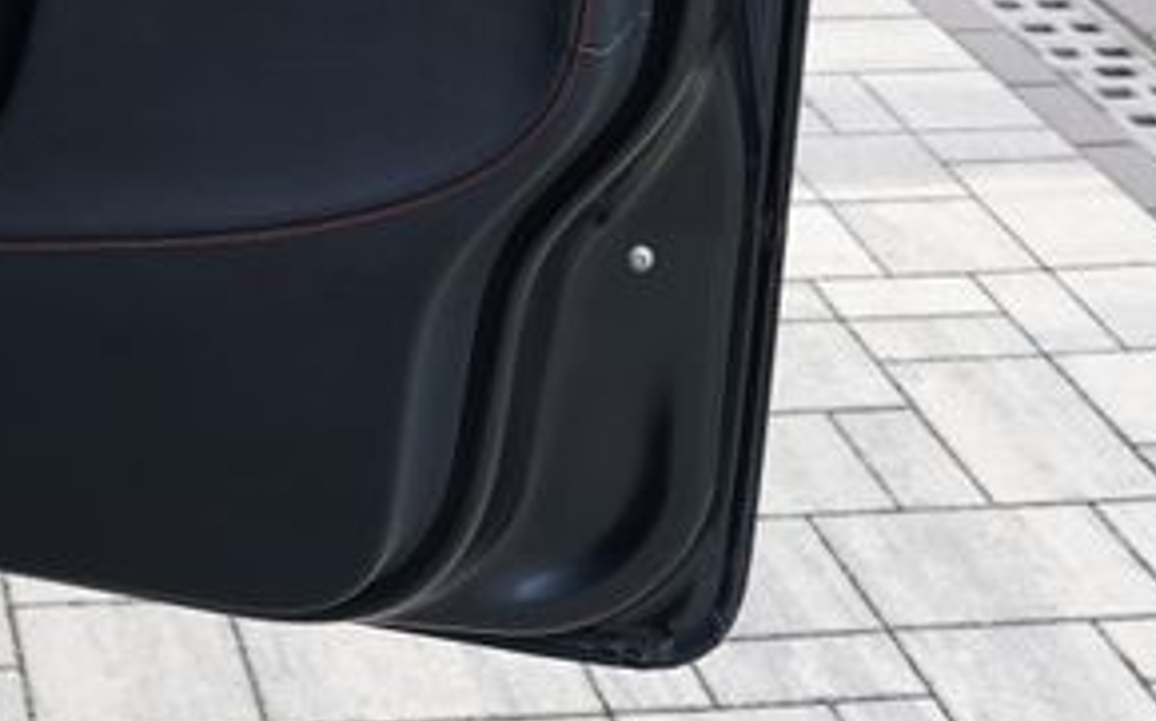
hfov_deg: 22.5
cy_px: -572
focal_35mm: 90
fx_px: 2834
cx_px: 100
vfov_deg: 13.1
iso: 100
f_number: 5
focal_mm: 25
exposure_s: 1/100
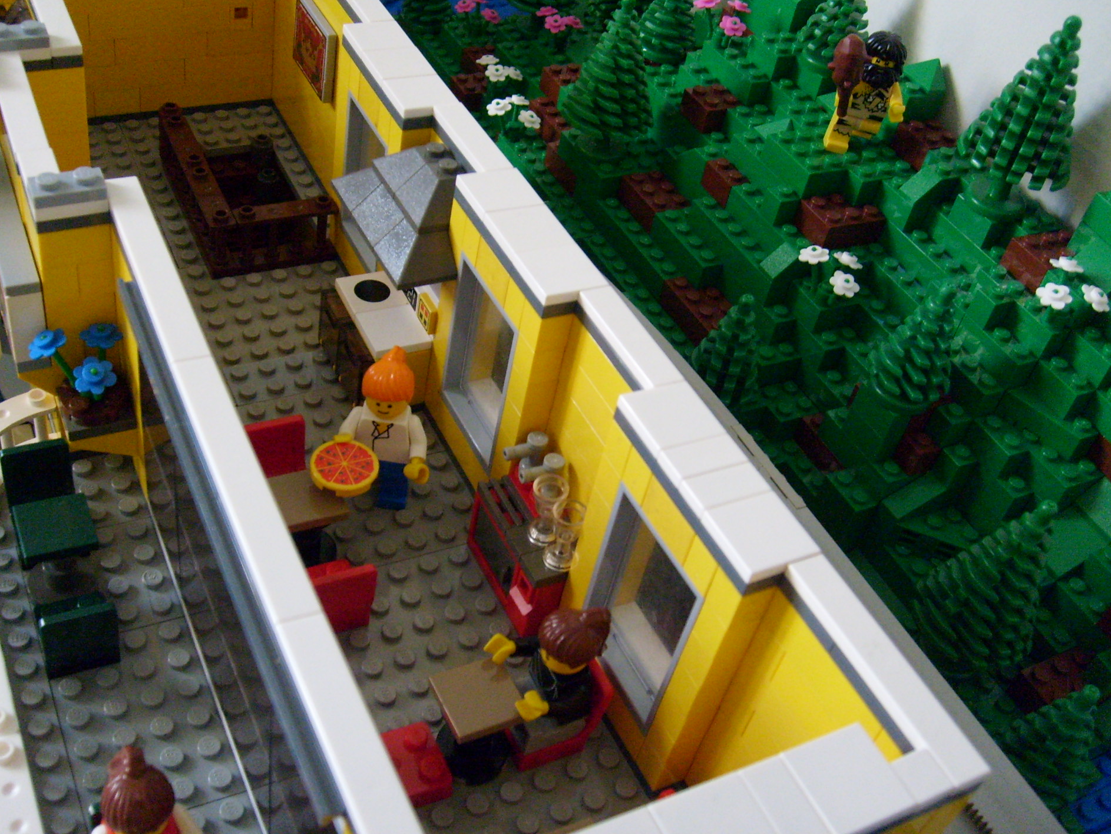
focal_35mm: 38
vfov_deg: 37.7
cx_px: 532
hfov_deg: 49.0
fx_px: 1220
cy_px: 391
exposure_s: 1/30
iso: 200
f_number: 2.8
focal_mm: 5.8
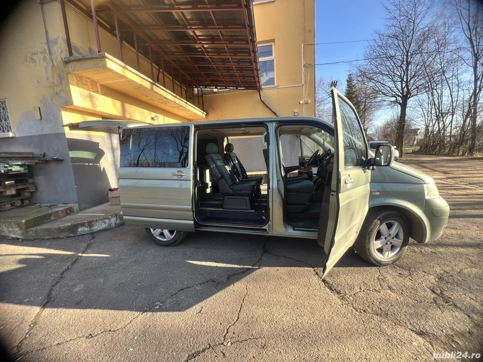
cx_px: 242
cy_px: 181
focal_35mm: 13
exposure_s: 1/118
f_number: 1.8
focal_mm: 1.57
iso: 32
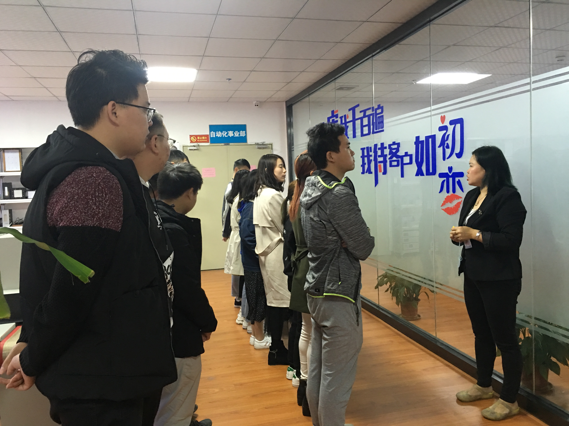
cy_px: 213
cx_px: 284
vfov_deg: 48.2
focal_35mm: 29
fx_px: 477
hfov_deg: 61.7
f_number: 2.2
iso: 100
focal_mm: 4.15
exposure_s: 1/10
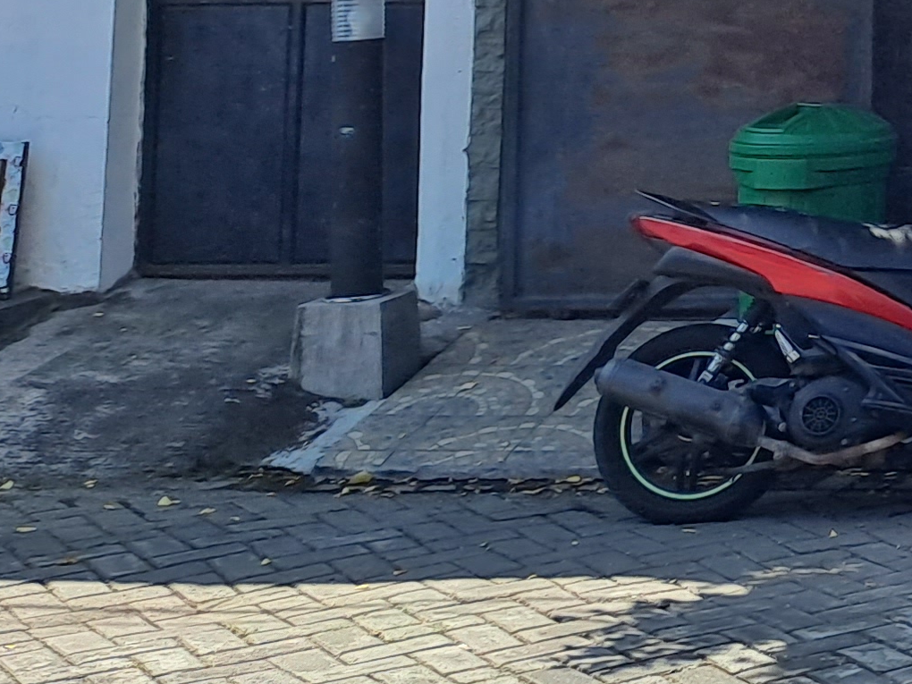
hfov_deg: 16.8
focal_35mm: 98
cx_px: 1605
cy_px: -237
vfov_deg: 14.4
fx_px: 2582
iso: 32
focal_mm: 4.65
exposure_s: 1/1032
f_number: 1.8
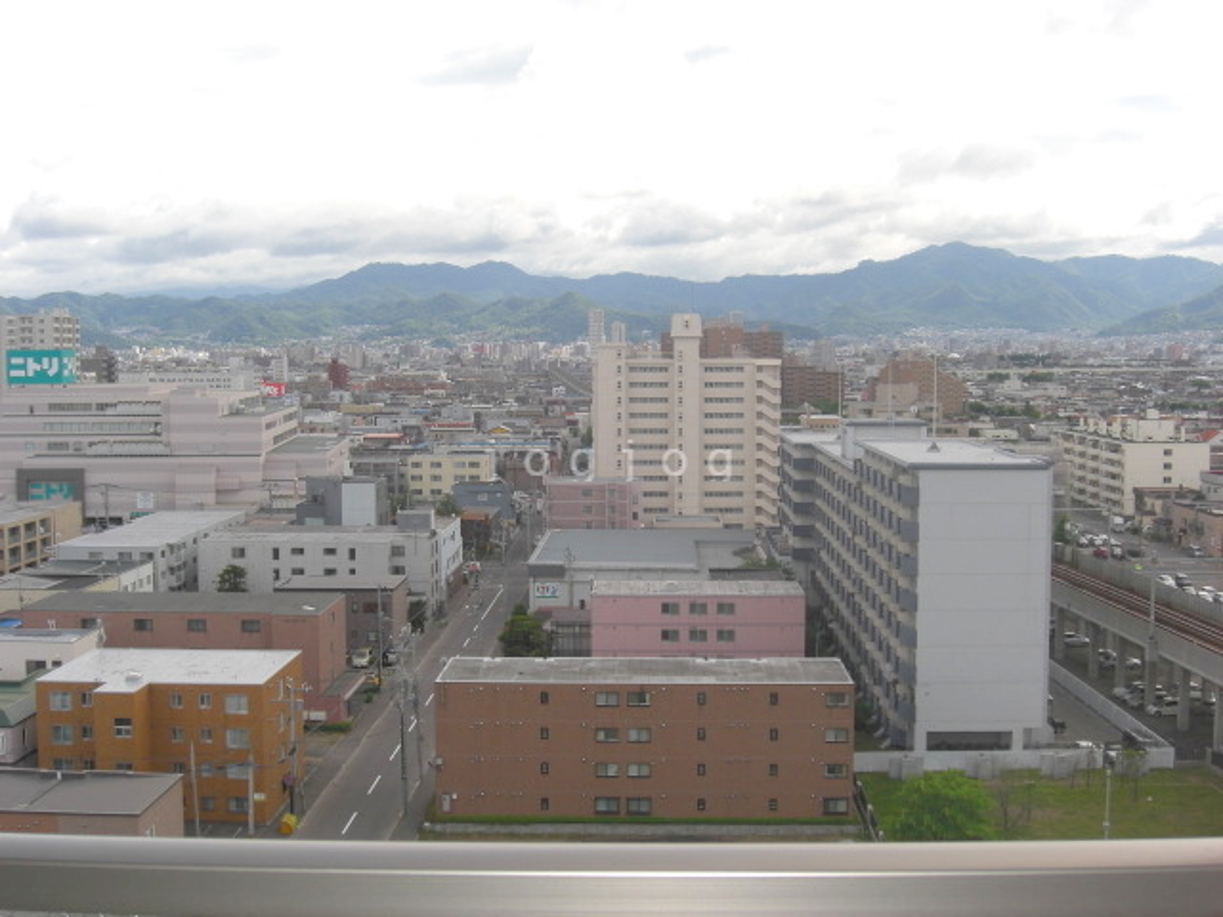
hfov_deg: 41.2
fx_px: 1625
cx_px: 612
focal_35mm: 46
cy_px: 458
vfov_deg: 31.5
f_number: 4.4
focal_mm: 9.5
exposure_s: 1/640
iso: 80
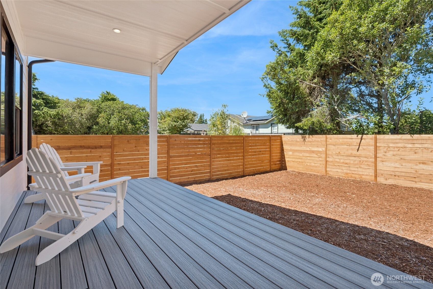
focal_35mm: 18
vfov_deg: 67.4
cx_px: 216
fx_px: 216
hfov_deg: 90.0
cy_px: 144
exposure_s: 1/100
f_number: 11
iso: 200
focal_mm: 18
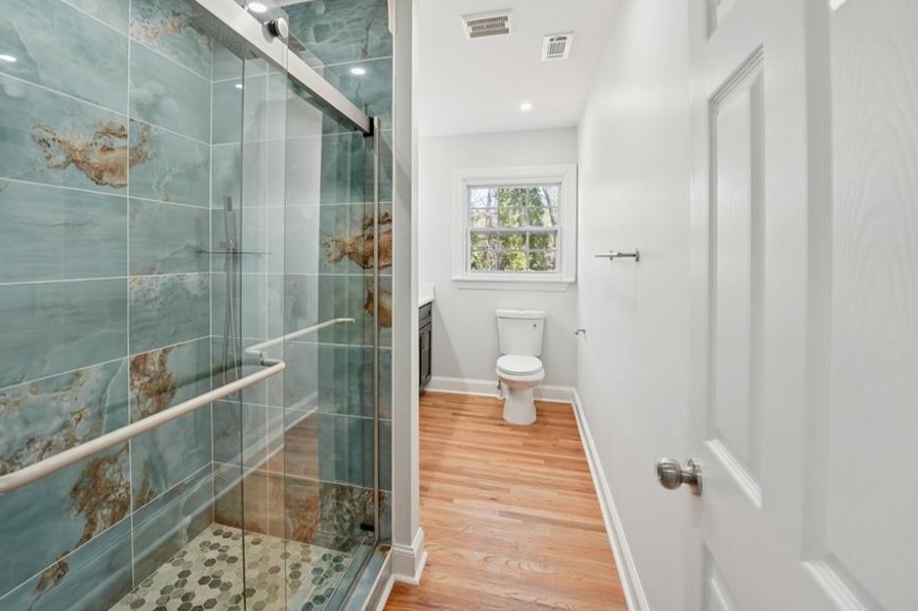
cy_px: 270
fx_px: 408
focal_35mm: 16
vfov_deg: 73.4
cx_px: 405
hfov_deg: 96.3
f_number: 8
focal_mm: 14
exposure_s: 1/20
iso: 320
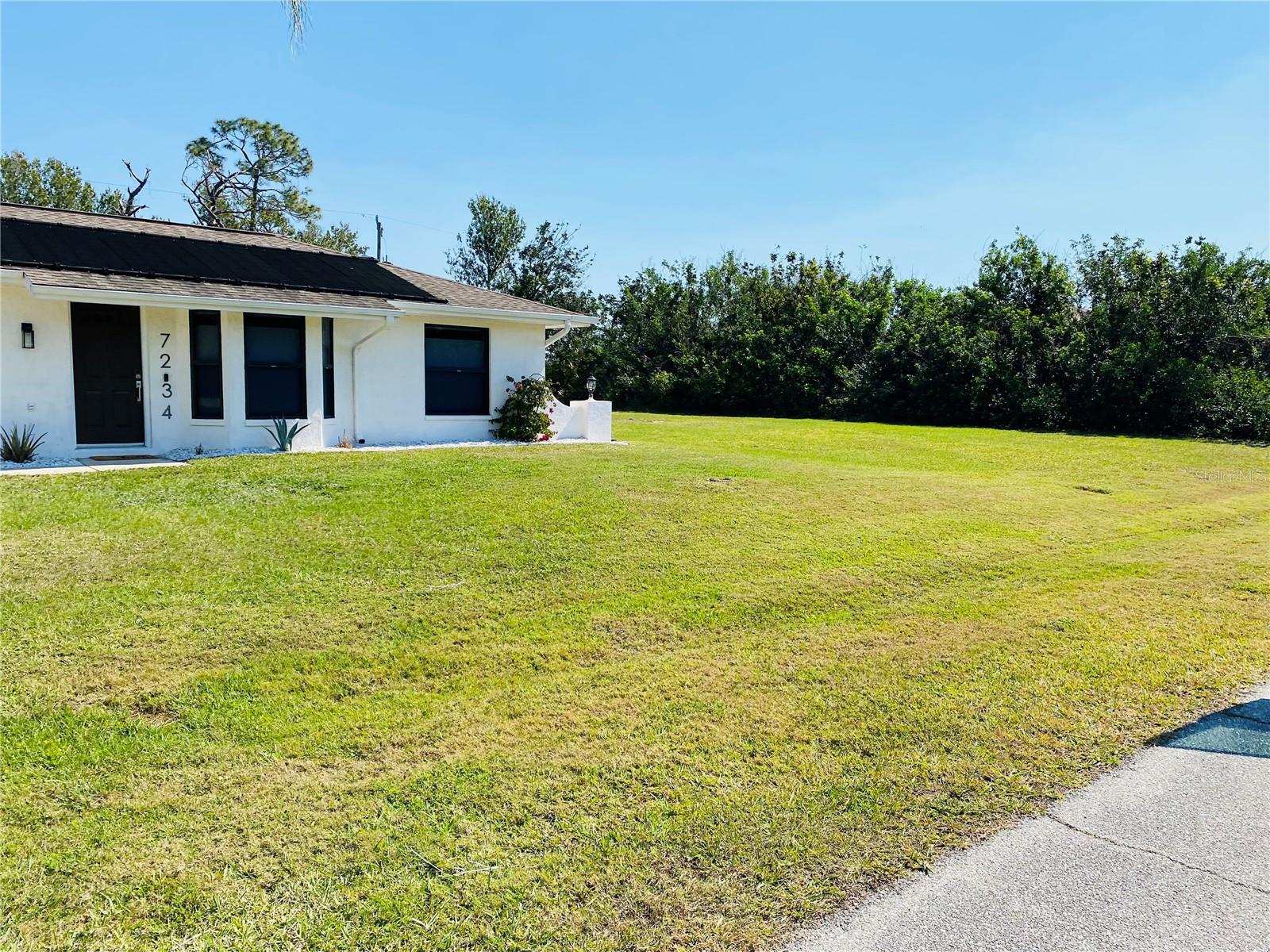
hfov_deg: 67.3
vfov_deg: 53.1
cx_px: 635
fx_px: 954
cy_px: 476
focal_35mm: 26
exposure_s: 1/3300
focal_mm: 4.25
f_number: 1.8
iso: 32
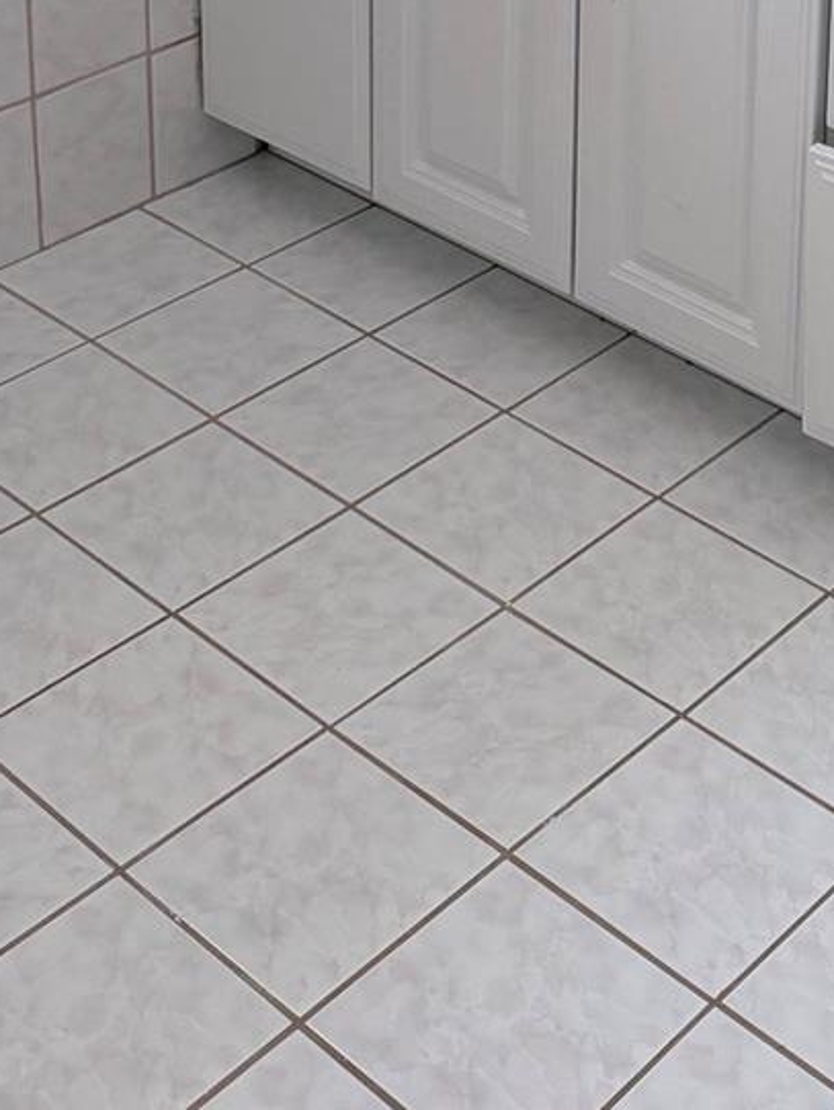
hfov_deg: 21.3
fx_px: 2183
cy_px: -332
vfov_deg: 24.8
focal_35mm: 68
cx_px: 678
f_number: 1.78
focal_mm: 6.76
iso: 200
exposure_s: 1/110
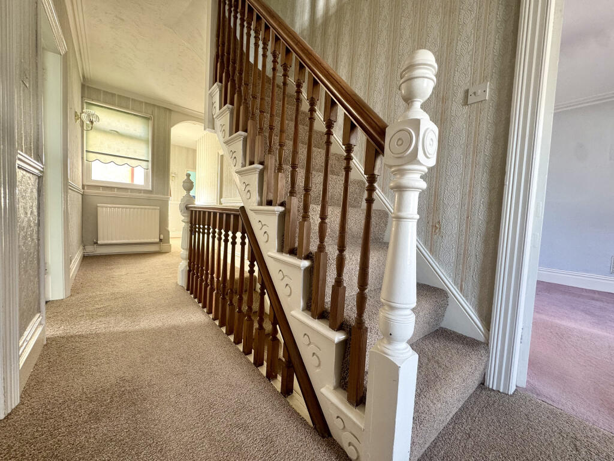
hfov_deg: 102.1
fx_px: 248
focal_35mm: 14
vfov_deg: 85.7
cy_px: 230
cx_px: 307
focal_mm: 2.22
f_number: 2.2
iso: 160
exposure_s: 1/99
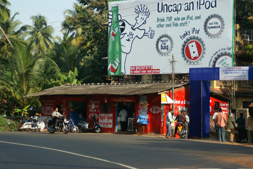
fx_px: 745
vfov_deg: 12.9
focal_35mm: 106
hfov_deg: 19.3
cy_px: 84
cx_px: 128
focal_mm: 70
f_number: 4.5
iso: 200
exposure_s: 1/1000
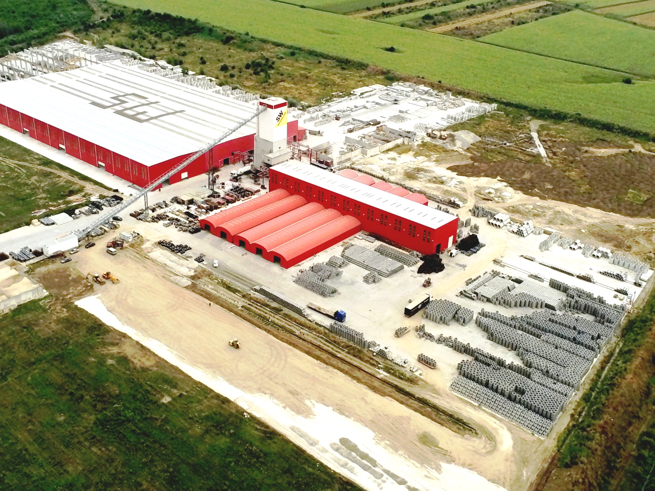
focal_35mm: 42
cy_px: 246
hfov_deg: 44.8
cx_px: 328
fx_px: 795
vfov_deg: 34.3
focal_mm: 4
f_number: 2.4
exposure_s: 1/940
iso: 100
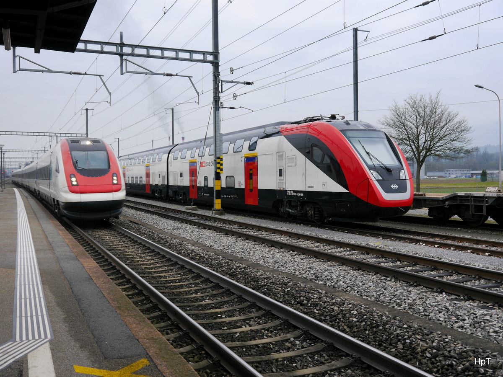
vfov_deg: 37.7
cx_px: 252
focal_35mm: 38
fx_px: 552
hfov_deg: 49.0
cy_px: 188
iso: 160
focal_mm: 19
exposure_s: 1/125
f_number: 5
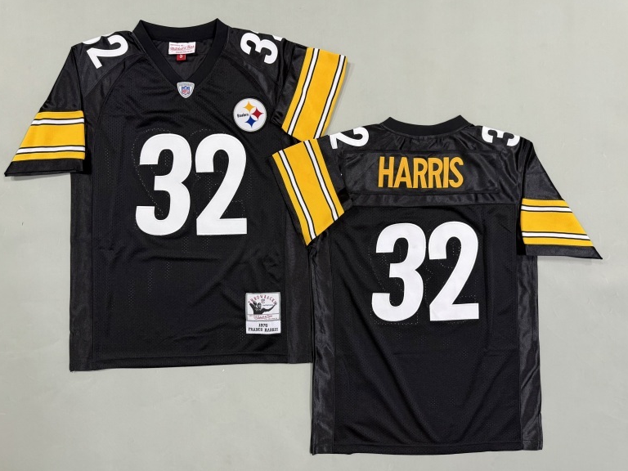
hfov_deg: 69.4
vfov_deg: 54.9
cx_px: 305
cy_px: 236
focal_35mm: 25
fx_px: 454
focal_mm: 6.76
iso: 200
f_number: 1.78
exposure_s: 1/50
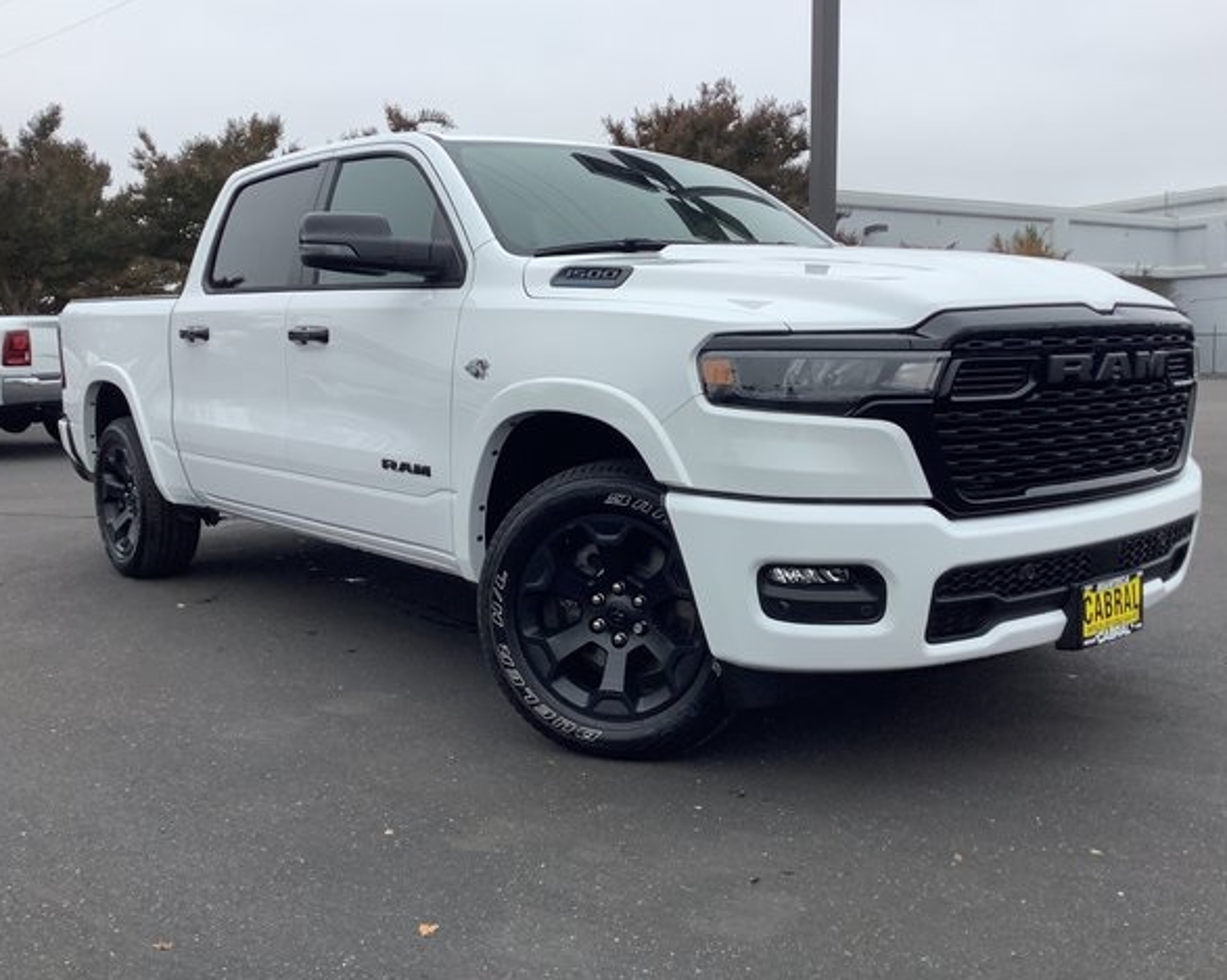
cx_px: 644
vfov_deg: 44.5
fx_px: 1198
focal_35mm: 33
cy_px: 483
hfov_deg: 54.2
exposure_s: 1/322
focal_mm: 3.3
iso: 25
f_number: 2.4
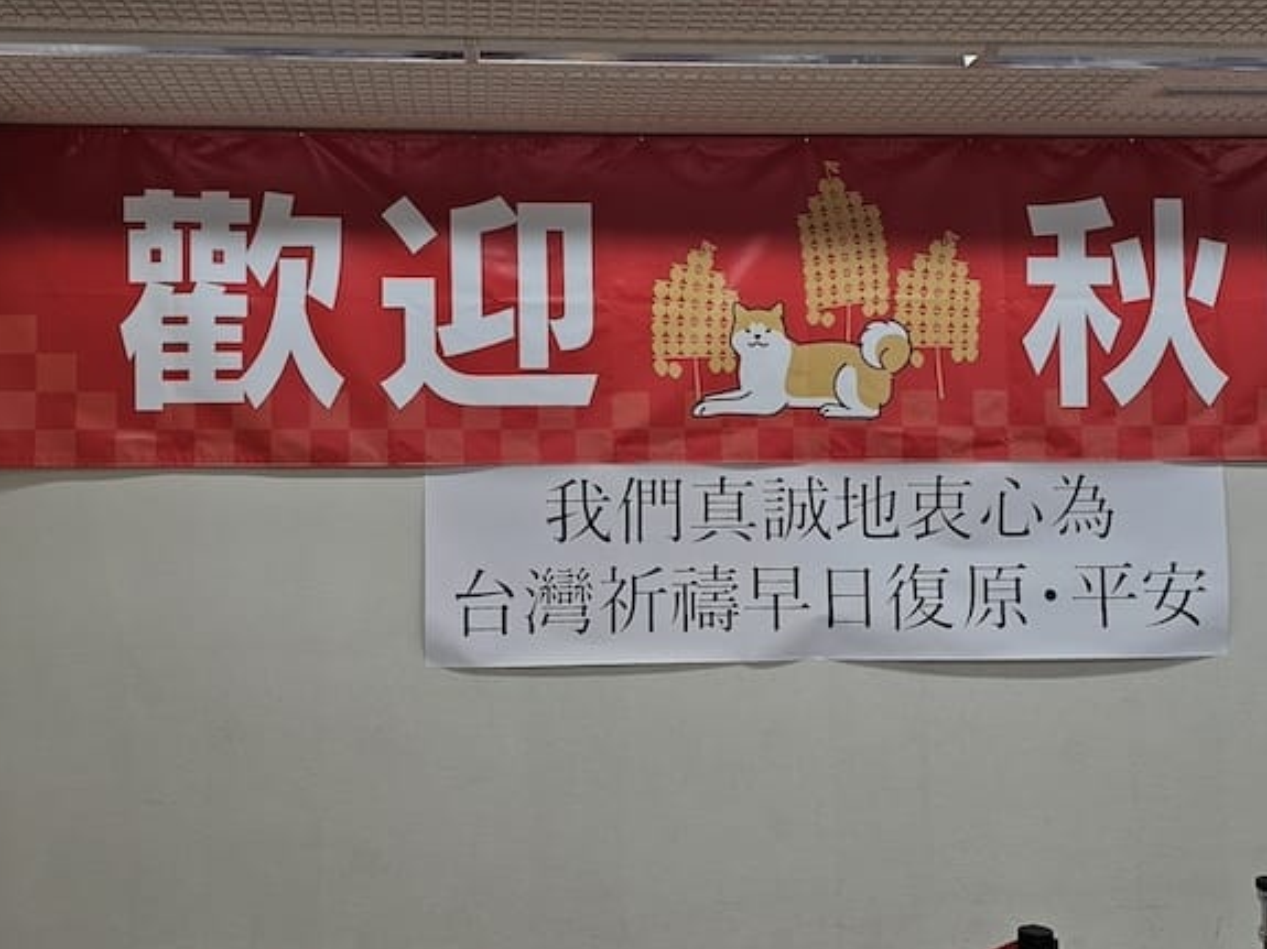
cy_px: 412
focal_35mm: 32
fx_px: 1171
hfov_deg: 56.3
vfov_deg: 44.0
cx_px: 776
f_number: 1.7
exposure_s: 1/100
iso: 25
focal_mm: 6.3
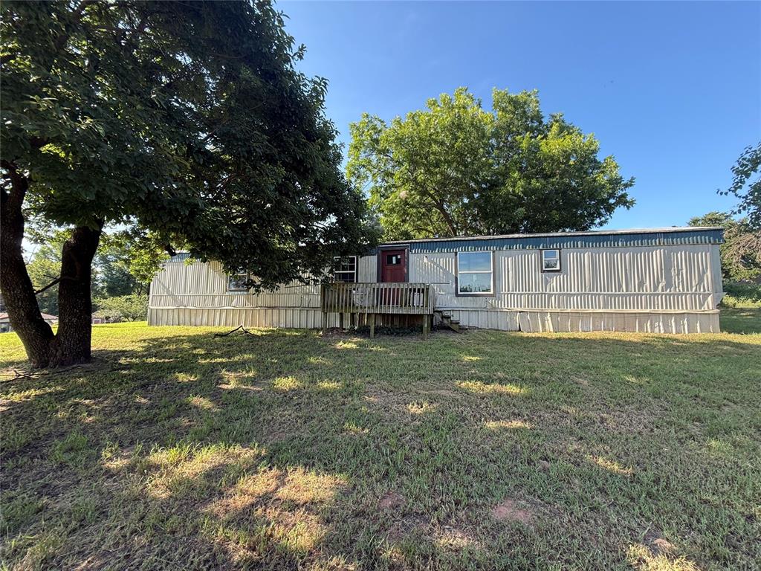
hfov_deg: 102.1
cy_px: 286
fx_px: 308
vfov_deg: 85.7
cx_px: 380
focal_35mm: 14
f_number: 2.2
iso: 50
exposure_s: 1/281
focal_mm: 2.22
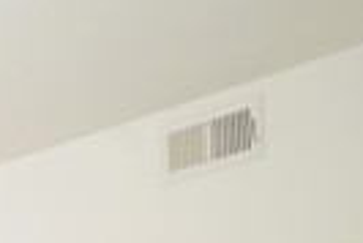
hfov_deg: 21.1
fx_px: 727
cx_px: -251
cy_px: 490
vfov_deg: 15.2
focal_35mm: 72
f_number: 8
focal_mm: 10
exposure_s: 1/50
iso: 800
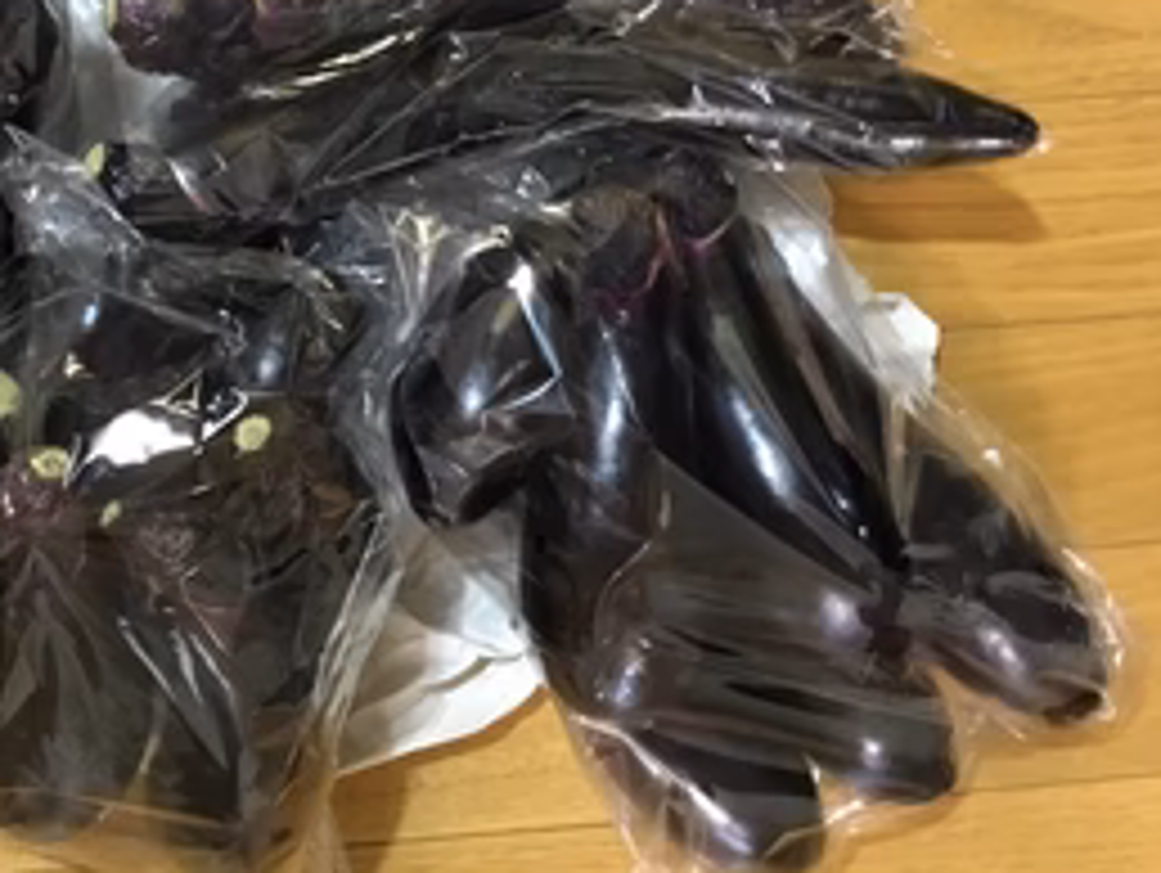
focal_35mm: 48
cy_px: 220
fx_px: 1611
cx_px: 315
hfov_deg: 38.8
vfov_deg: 29.8
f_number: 2.4
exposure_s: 1/15
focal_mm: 3.3
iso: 400
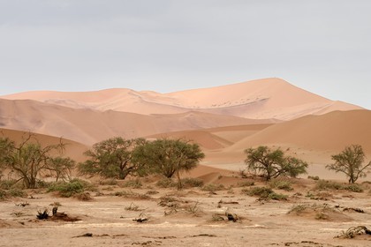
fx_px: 2061
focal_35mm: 200
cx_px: 186
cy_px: 124
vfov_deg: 6.9
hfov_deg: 10.3
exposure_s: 1/320
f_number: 11
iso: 200
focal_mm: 200
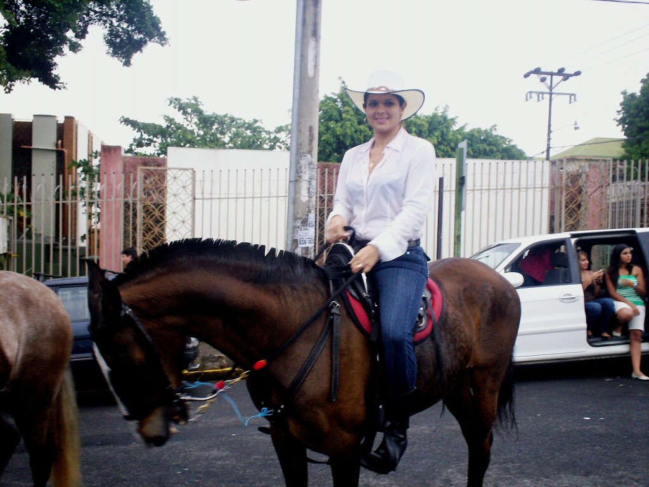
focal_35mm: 36
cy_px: 244
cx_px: 324
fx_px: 675
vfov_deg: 39.7
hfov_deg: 51.4
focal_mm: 6
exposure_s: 1/63.4
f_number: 4.5
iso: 140
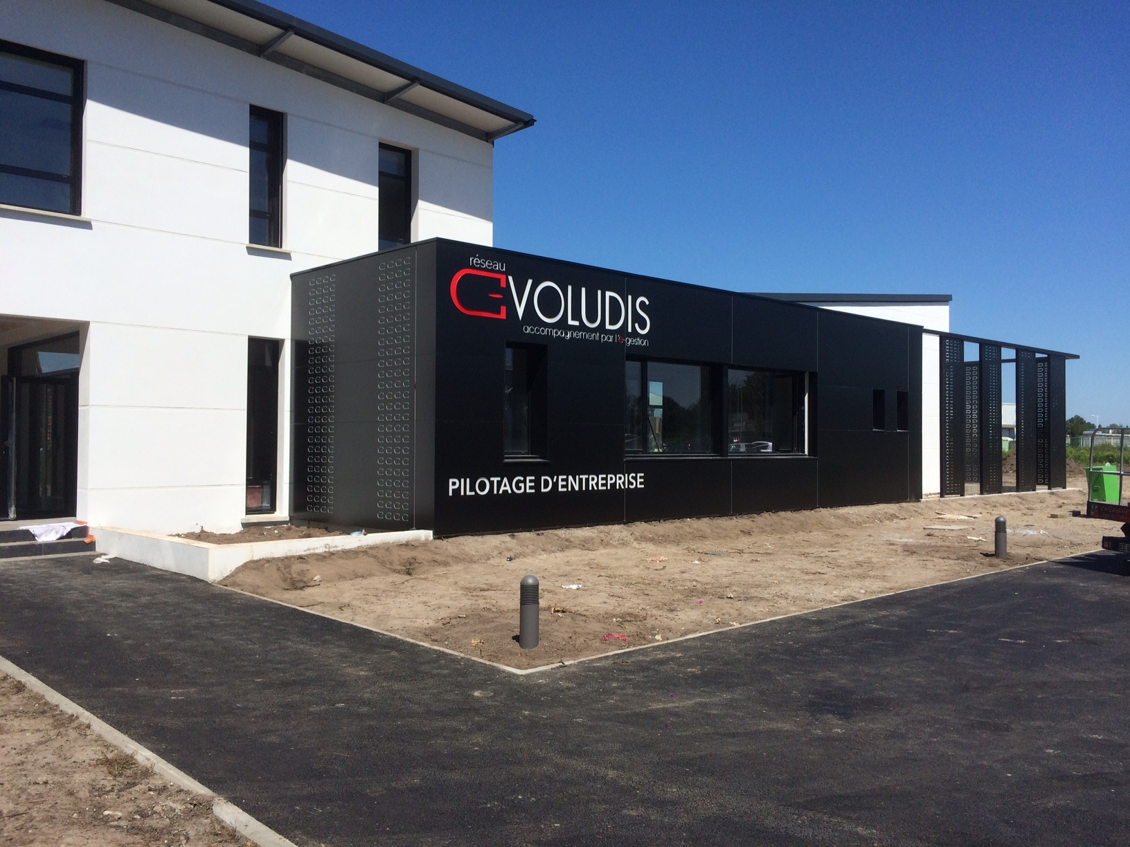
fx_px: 947
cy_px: 424
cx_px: 565
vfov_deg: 48.2
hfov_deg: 61.7
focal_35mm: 29
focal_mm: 4.15
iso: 32
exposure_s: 1/3425
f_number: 2.2
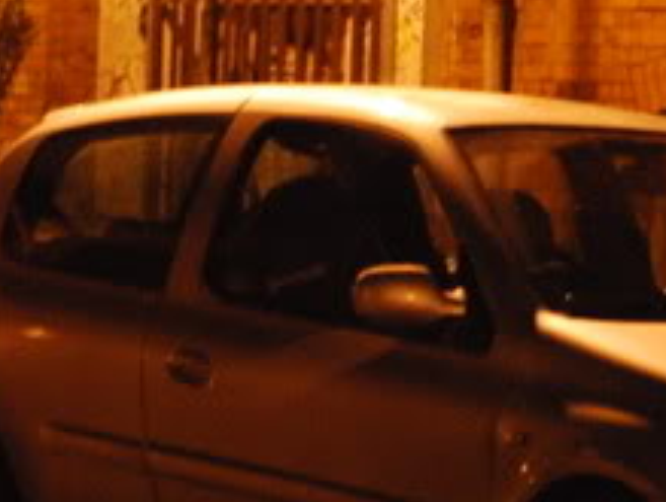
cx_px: 891
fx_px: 3450
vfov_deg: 8.3
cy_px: 103
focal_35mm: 179
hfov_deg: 10.8
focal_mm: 34
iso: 1600
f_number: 5
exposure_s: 1/1.3
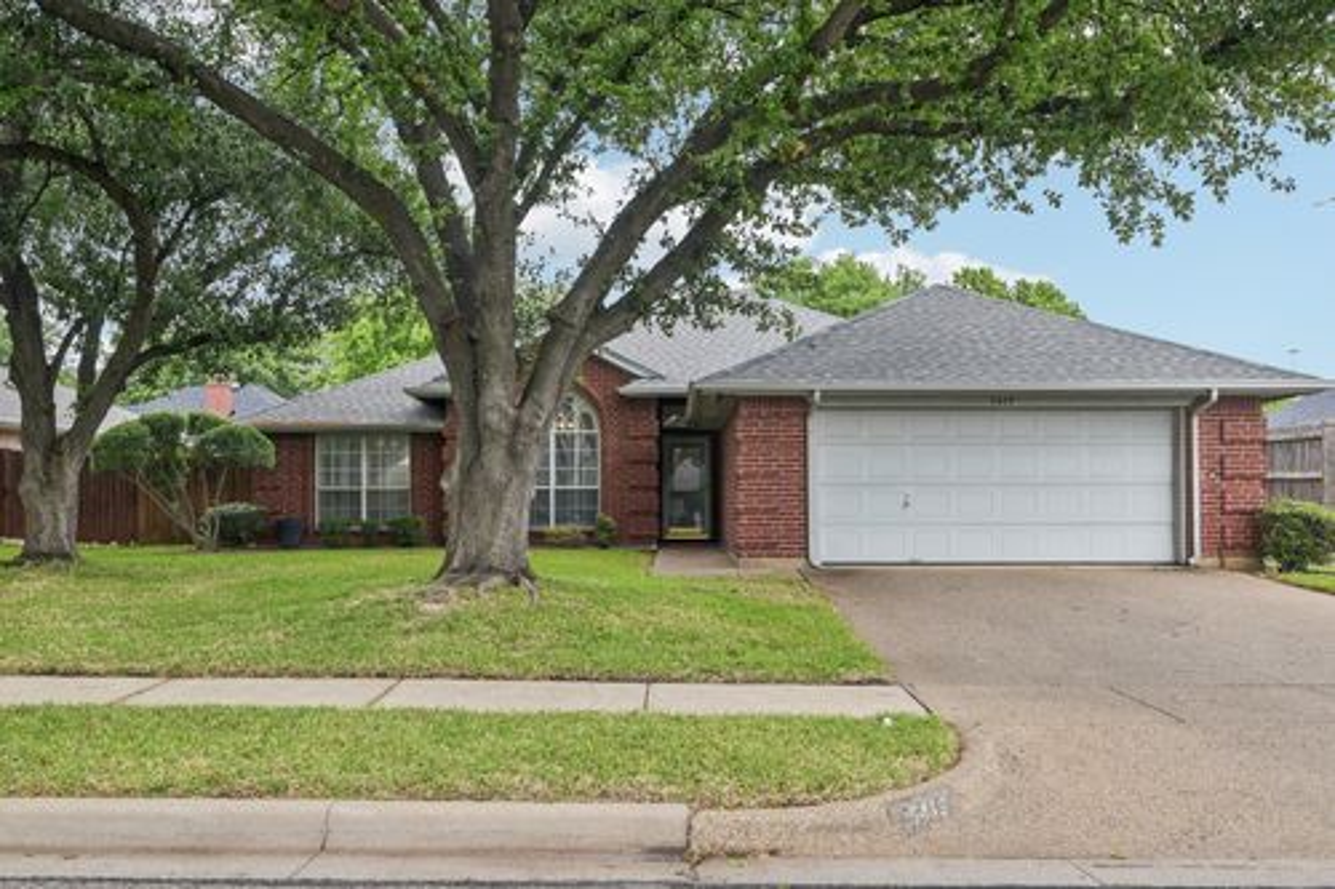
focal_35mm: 28
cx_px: 668
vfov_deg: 47.1
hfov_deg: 66.4
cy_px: 444
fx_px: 1019
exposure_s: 1/500
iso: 400
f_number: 8
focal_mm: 27.5
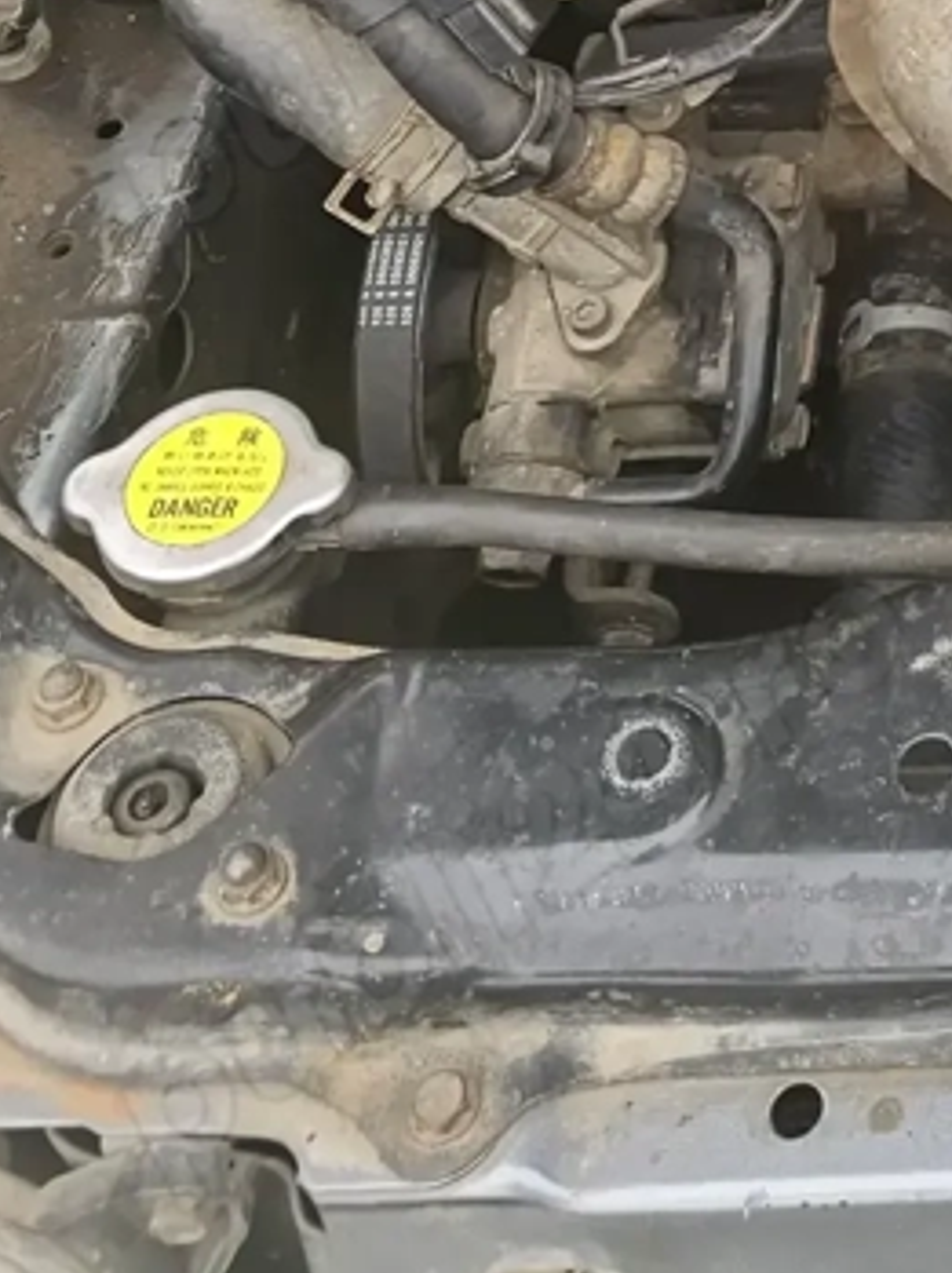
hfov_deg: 14.4
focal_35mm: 88
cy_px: -788
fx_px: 3233
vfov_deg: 18.8
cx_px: 1787
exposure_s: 1/190
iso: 40
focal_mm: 6.3
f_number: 1.7
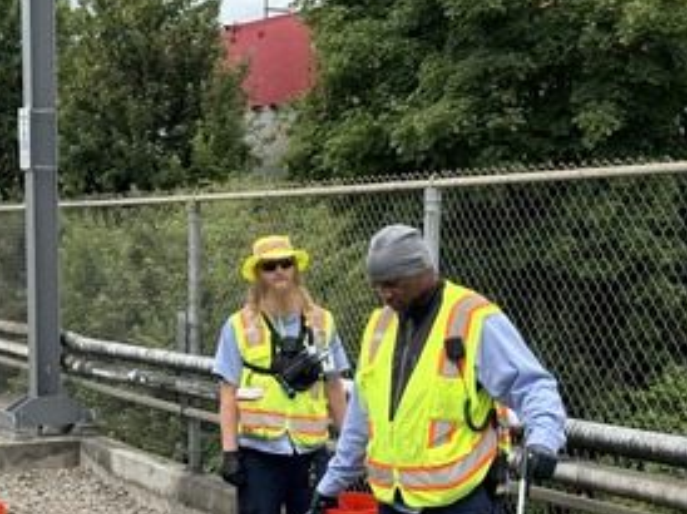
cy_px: 434
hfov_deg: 22.0
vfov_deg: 16.8
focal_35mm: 87
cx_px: 68
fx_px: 1725
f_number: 1.78
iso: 64
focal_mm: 6.76
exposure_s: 1/1560
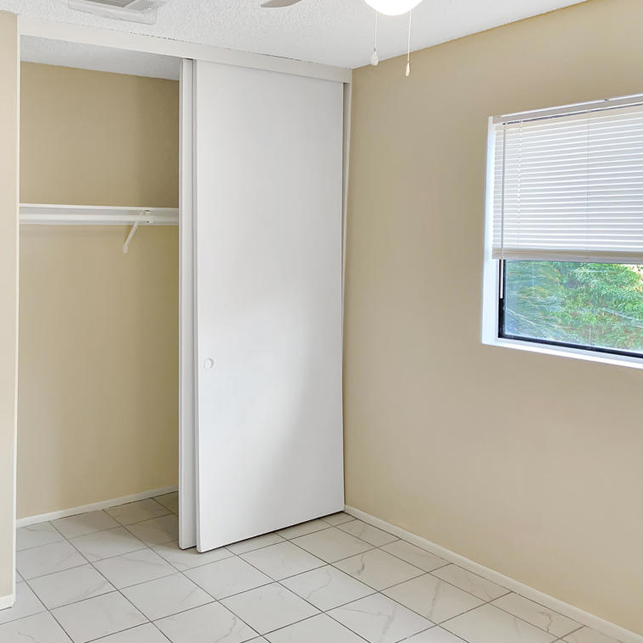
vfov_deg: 52.5
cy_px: 322
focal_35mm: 31
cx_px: 218
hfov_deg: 51.6
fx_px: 651
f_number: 1.8
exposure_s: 1/60
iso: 125
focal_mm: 4.25
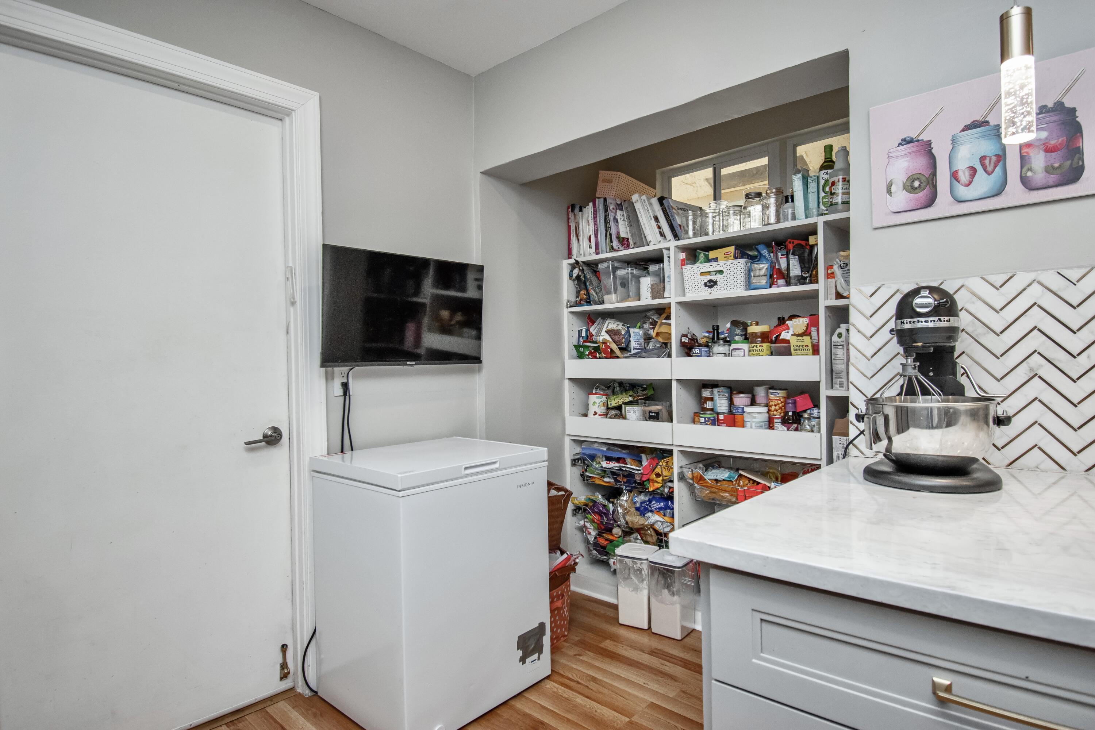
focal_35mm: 20
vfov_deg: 63.2
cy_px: 365
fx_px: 593
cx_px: 548
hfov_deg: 85.4
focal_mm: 13
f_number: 4.8
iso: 1400
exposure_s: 1/200
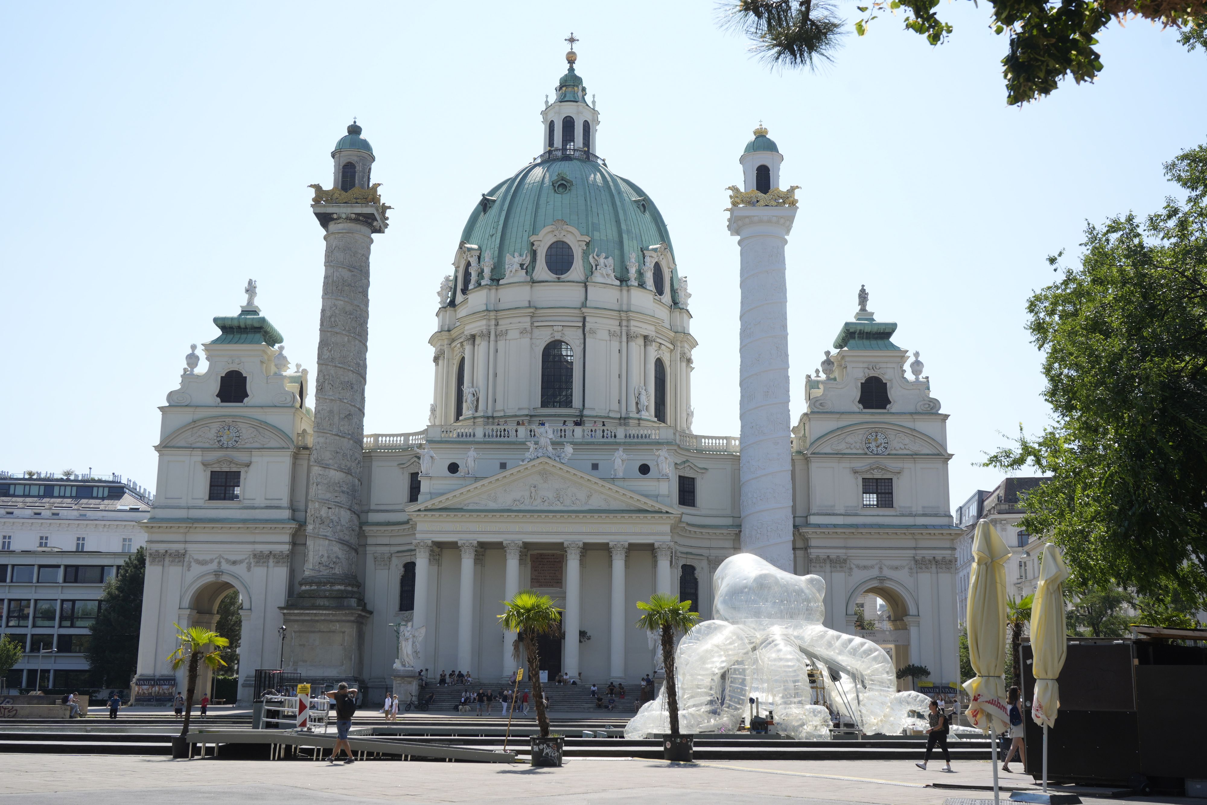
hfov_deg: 49.6
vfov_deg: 34.2
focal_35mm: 39
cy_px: 402
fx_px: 1308
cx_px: 604
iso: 250
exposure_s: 1/400
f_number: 9
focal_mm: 39
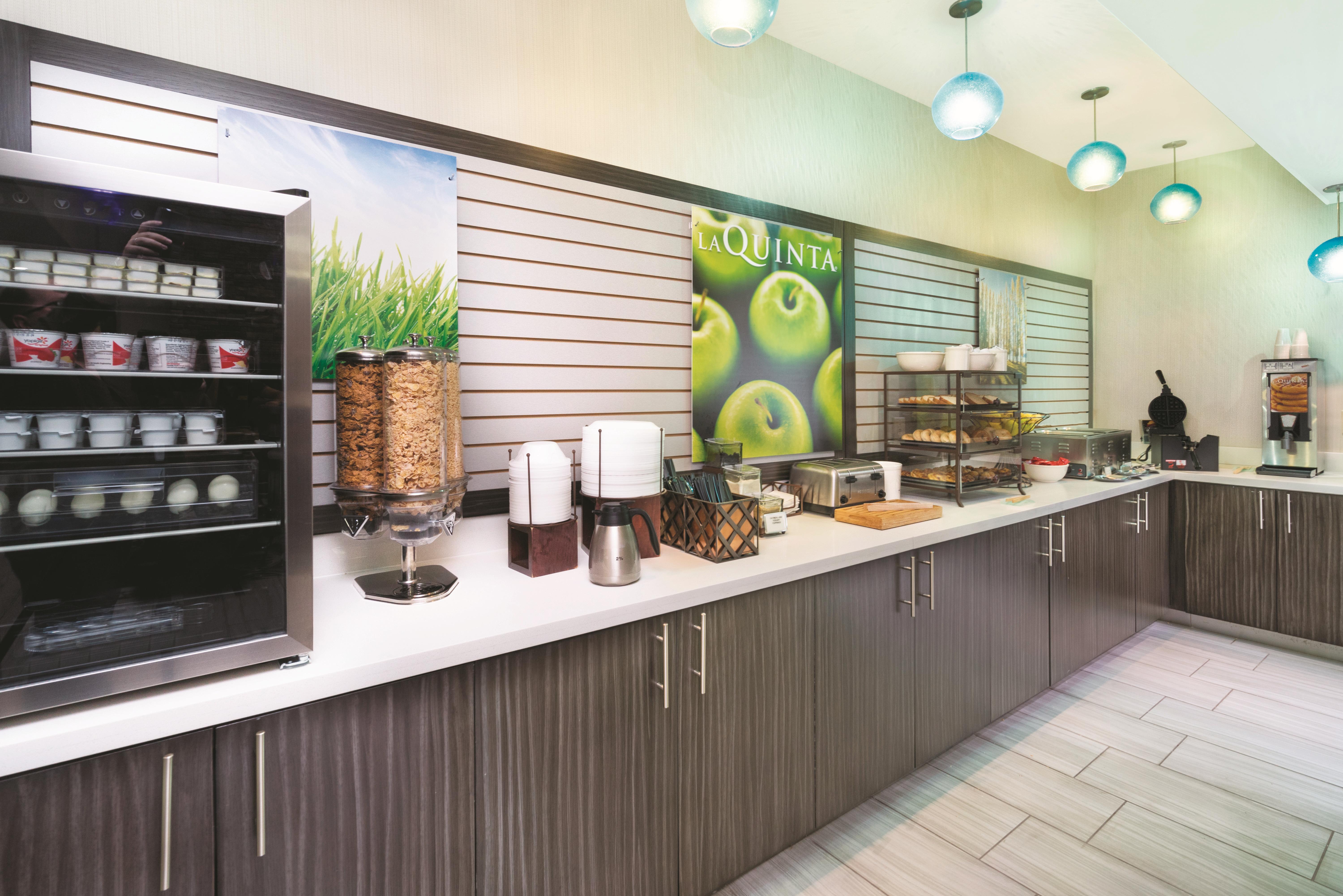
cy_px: 448
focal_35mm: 16
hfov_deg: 96.7
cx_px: 672
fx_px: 597
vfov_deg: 73.7
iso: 400
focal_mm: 16
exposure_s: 1/3
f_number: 11
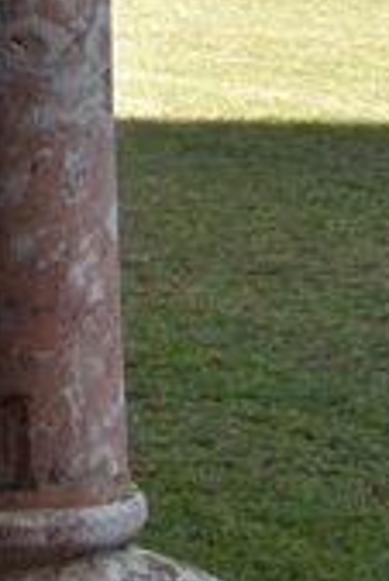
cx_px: -298
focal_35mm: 192
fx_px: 3106
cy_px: -351
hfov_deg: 7.0
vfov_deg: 10.3
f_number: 8
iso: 360
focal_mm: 31
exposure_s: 1/250
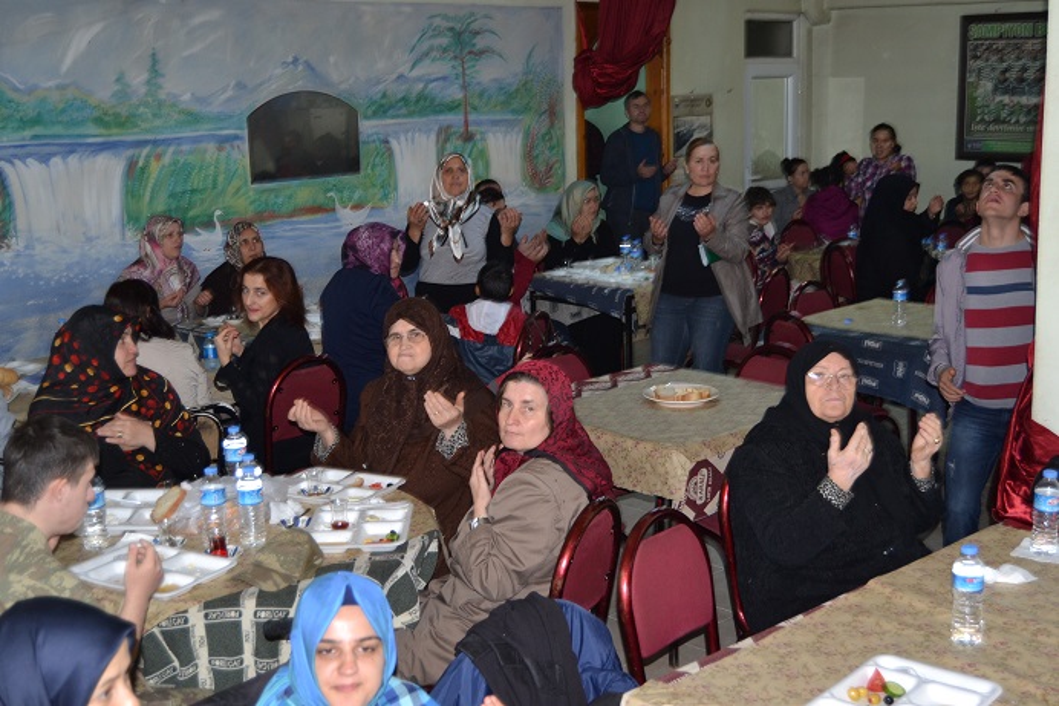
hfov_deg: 43.6
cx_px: 530
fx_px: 1323
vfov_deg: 29.9
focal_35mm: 45
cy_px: 353
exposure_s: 1/60
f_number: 4.2
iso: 560
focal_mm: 30
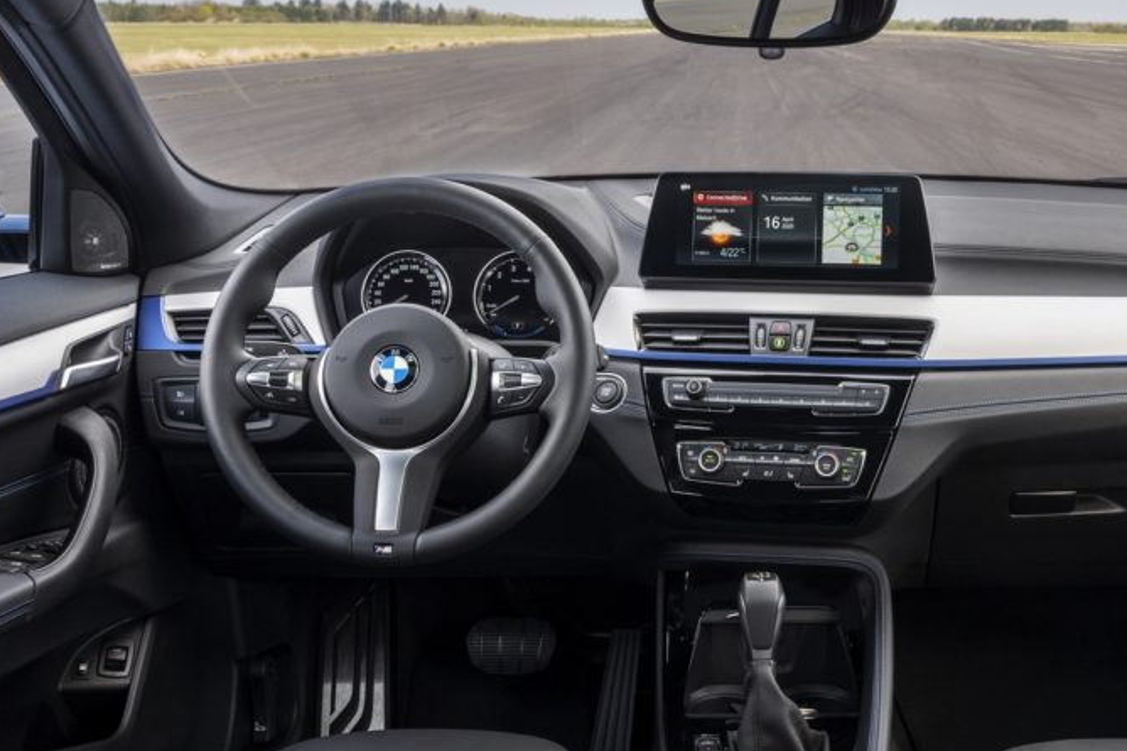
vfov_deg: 29.2
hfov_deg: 42.1
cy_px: 345
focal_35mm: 46
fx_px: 1440
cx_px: 766
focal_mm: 30
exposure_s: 1/60
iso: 500
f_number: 13
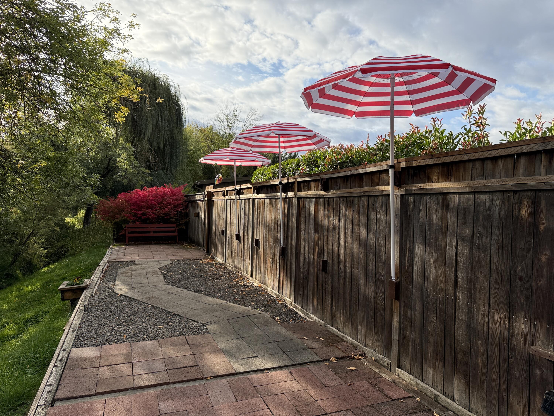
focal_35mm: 24
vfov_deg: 56.8
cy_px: 208
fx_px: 384
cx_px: 277
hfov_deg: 71.6
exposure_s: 1/3279
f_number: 1.78
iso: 100
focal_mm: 6.76
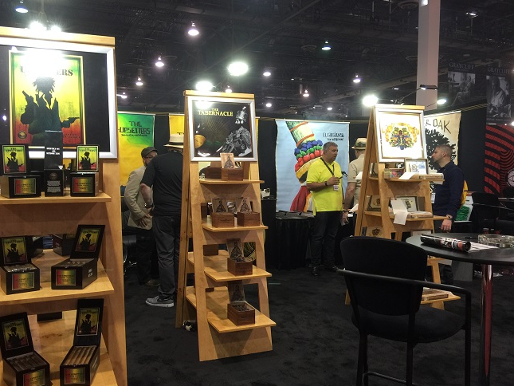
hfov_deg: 58.3
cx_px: 240
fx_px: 460
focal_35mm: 31
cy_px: 193
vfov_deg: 45.5
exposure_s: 1/30
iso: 50
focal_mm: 4.15
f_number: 2.2
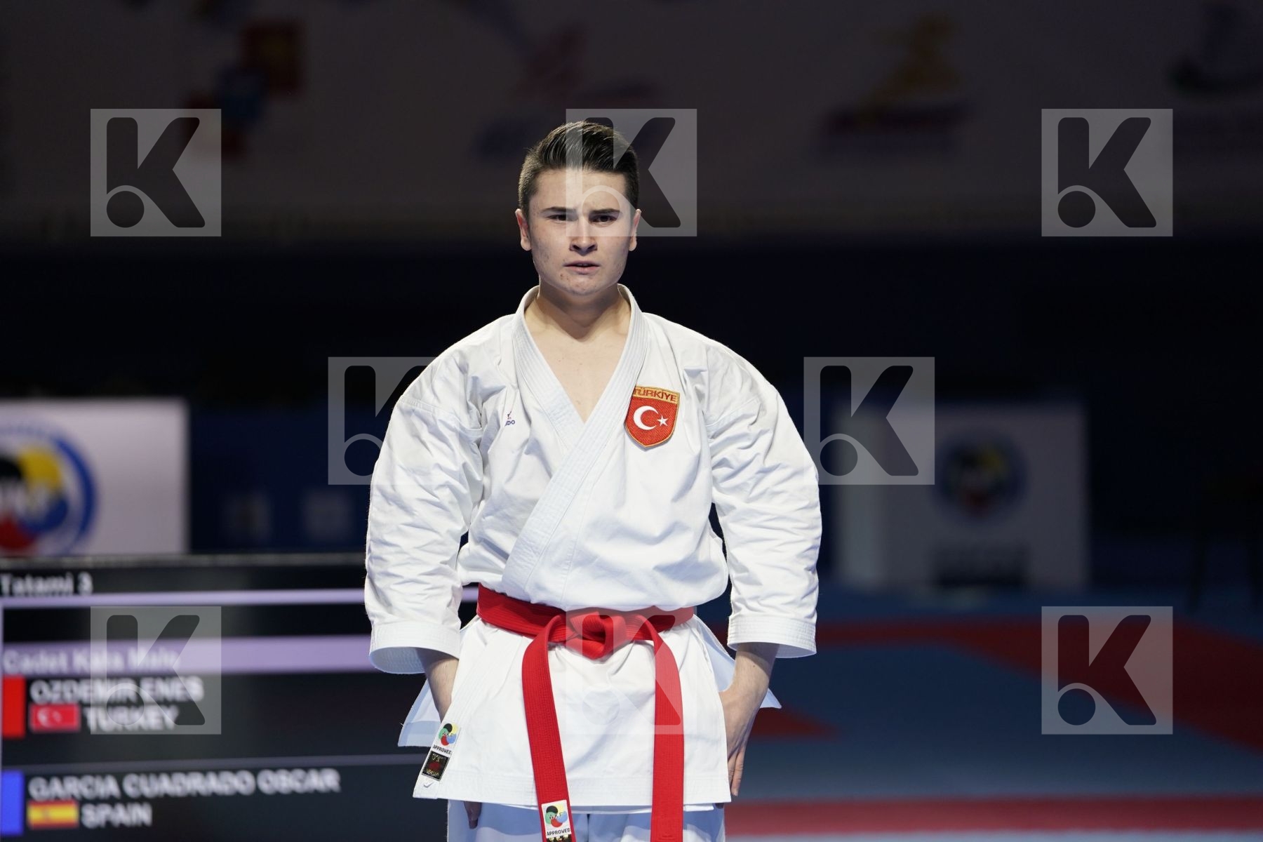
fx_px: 7016
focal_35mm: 200
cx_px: 632
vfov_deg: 6.9
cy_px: 421
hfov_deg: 10.3
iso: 800
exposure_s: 1/500
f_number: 2.8
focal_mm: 200
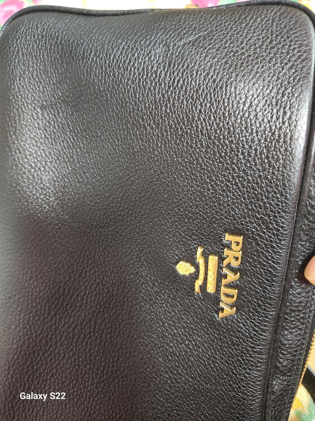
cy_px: 210
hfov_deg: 58.9
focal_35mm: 23
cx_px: 158
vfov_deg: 73.9
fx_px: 279
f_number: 1.8
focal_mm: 5.4
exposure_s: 1/30
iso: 640
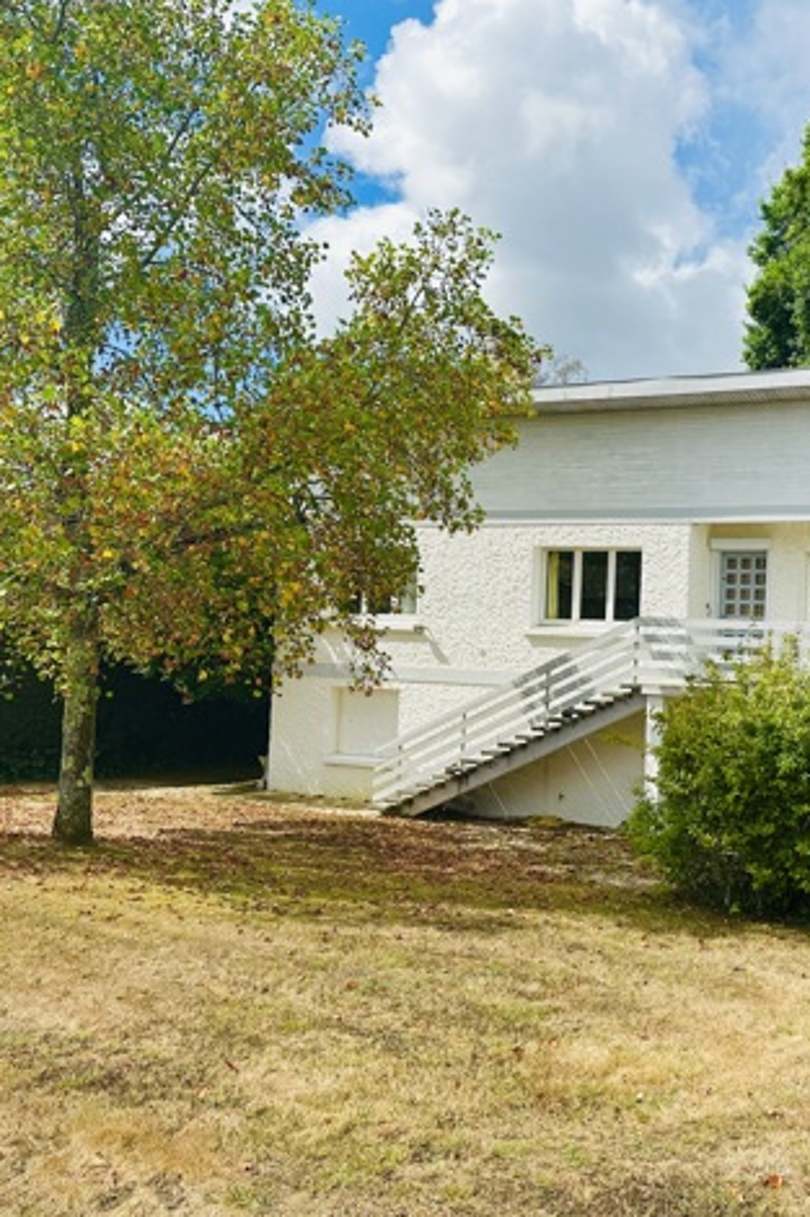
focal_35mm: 34
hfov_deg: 37.1
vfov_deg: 55.8
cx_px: 681
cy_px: 619
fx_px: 1148
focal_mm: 6.86
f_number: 1.78
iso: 80
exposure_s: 1/5000
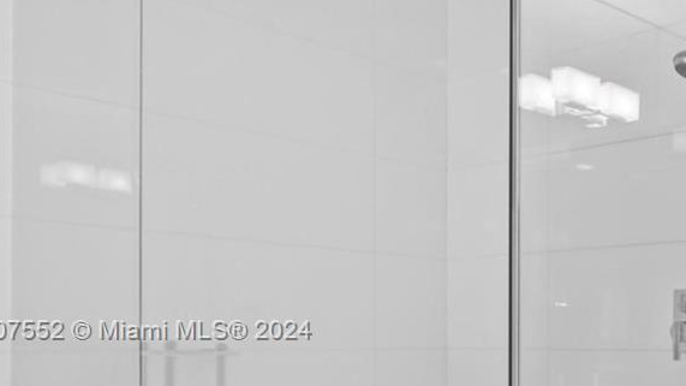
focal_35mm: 44
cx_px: 888
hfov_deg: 33.8
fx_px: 800
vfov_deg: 26.4
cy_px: 332
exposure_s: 2
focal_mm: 10
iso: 250
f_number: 8
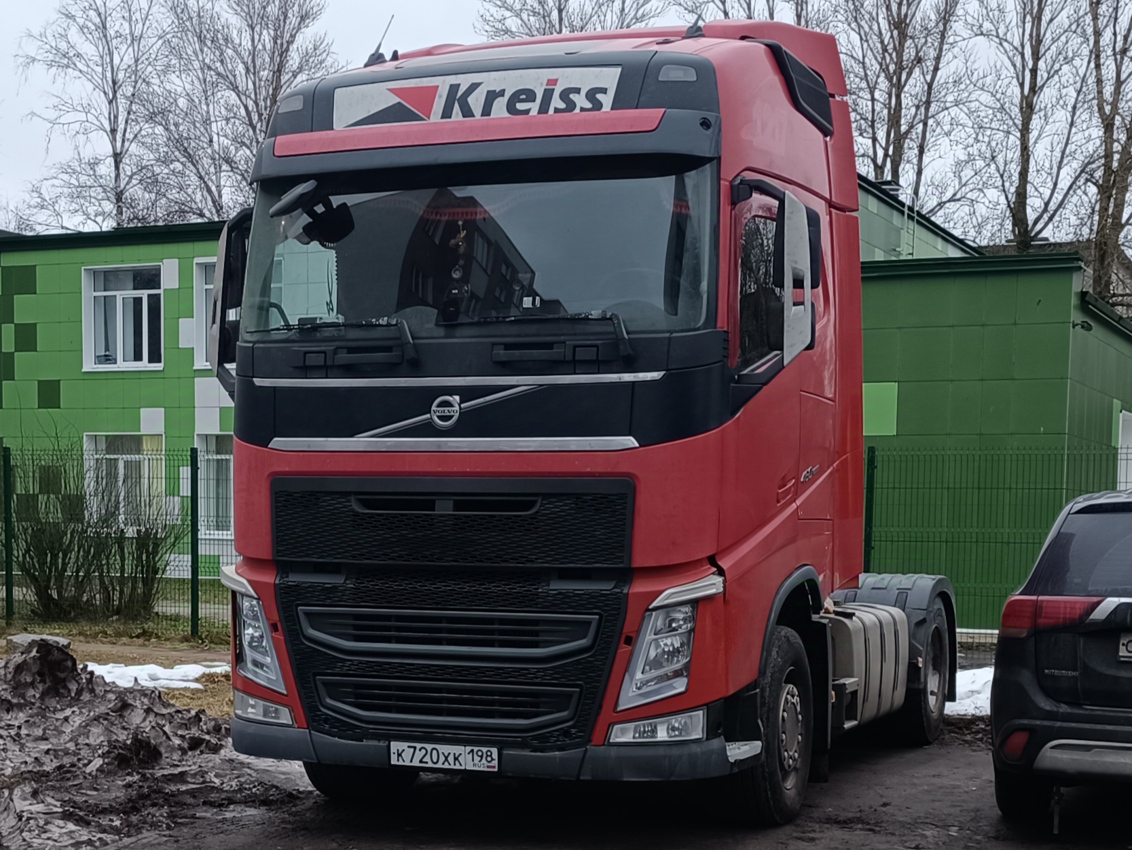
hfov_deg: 71.6
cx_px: 566
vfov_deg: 56.8
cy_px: 425
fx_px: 785
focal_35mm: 24
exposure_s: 1/100
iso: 468
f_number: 1.65
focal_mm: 6.14
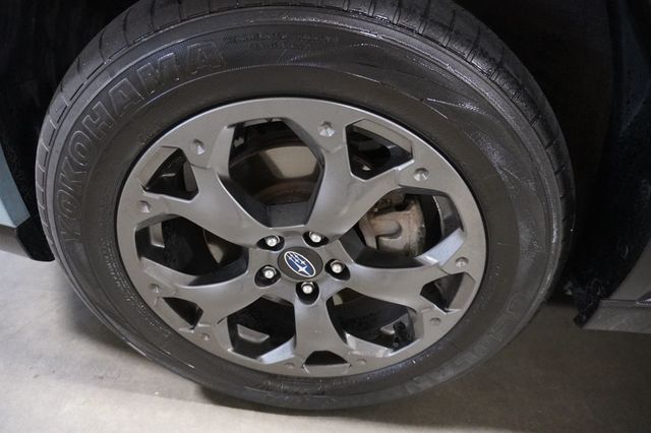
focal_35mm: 24
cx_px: 326
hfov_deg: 73.8
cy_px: 216
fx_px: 434
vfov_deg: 53.1
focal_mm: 16
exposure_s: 1/50
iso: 6400
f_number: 3.5
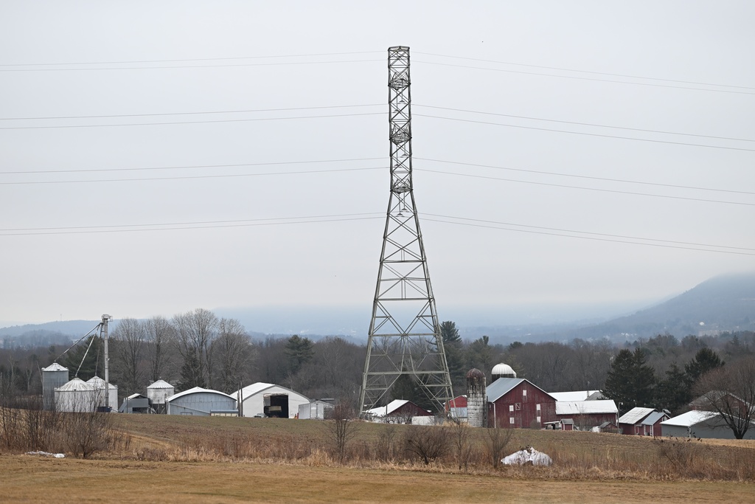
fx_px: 2349
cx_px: 378
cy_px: 252
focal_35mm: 112
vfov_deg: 12.2
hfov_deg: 18.3
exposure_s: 1/2000
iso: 500
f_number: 4
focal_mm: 112
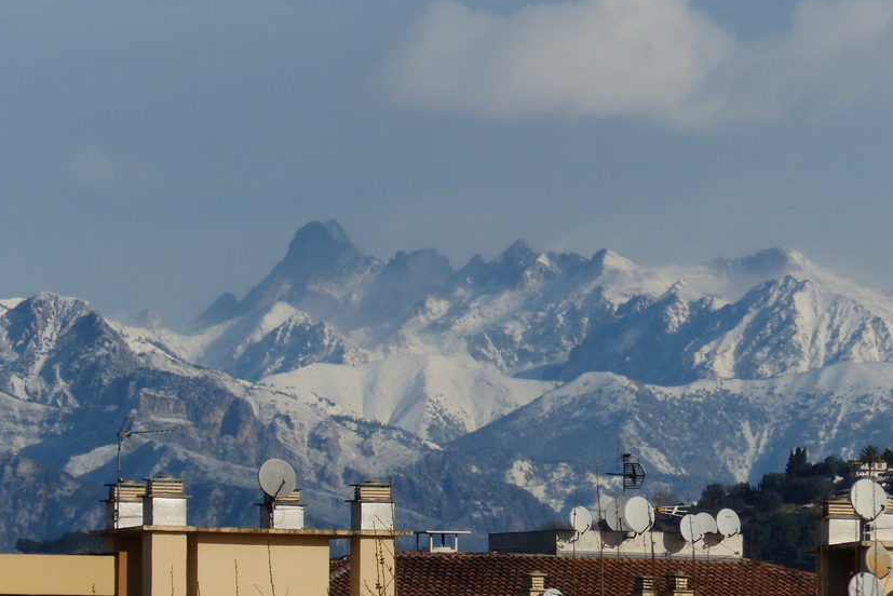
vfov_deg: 2.1
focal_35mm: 645
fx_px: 16004
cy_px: 300
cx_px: 475
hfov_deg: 3.2
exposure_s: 1/1600
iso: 100
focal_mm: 90.1
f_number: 5.6
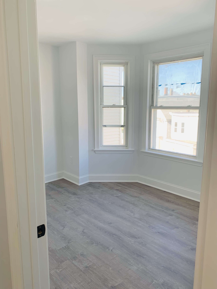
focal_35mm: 26
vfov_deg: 67.3
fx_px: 217
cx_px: 108
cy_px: 144
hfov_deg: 53.1
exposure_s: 1/122
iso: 25
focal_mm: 4.25
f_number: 1.8
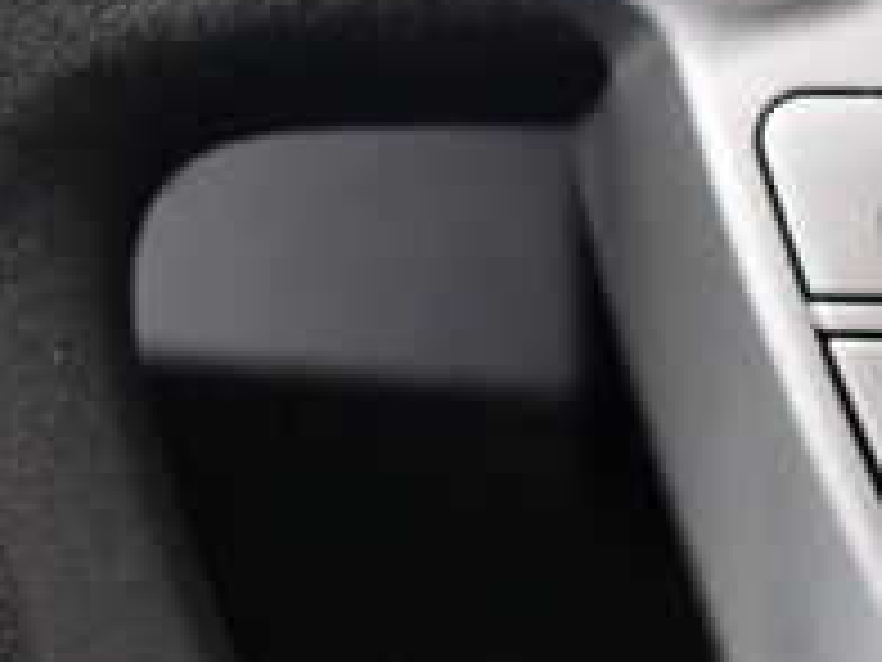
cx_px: 558
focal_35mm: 113
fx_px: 2879
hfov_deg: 17.4
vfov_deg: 13.0
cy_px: 106
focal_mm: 18
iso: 3200
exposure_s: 1/125
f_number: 3.5
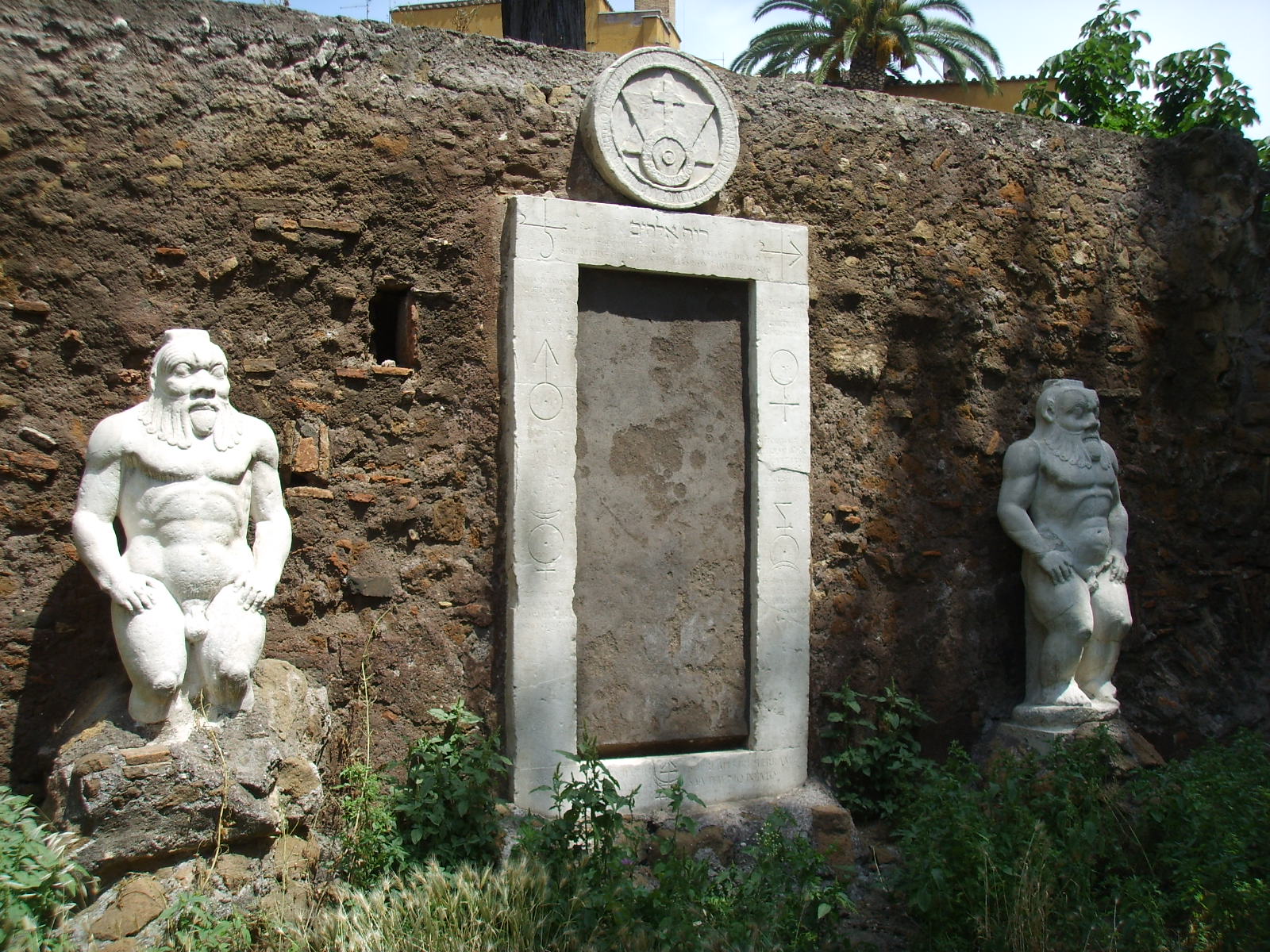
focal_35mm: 39
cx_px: 635
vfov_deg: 36.8
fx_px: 1431
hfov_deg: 47.9
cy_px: 476
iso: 50
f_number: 3.5
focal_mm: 6.6
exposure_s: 1/350
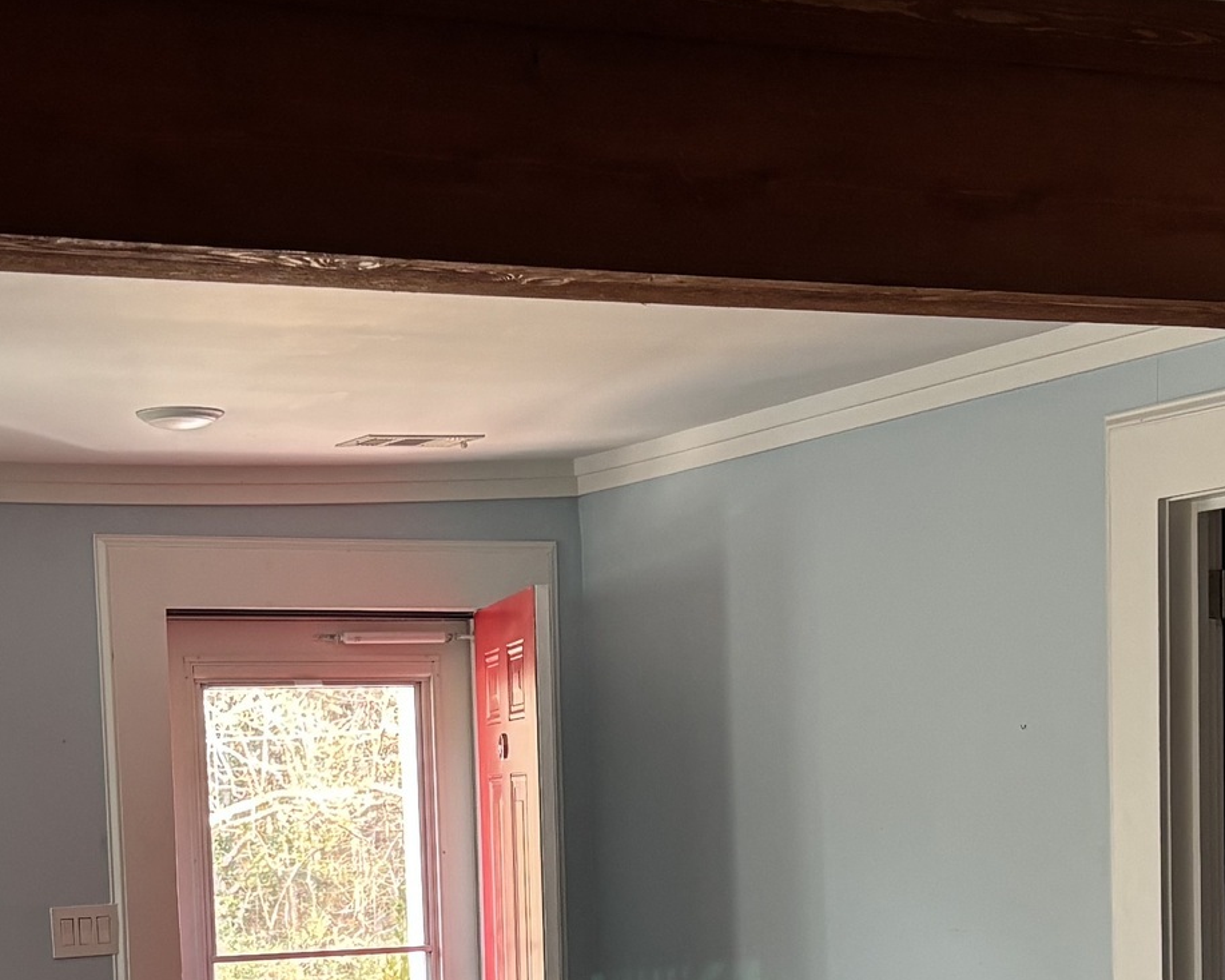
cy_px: 1106
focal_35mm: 85
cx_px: 482
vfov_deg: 17.4
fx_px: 3082
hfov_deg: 22.4
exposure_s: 1/60
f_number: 1.6
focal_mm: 5.96
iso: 125
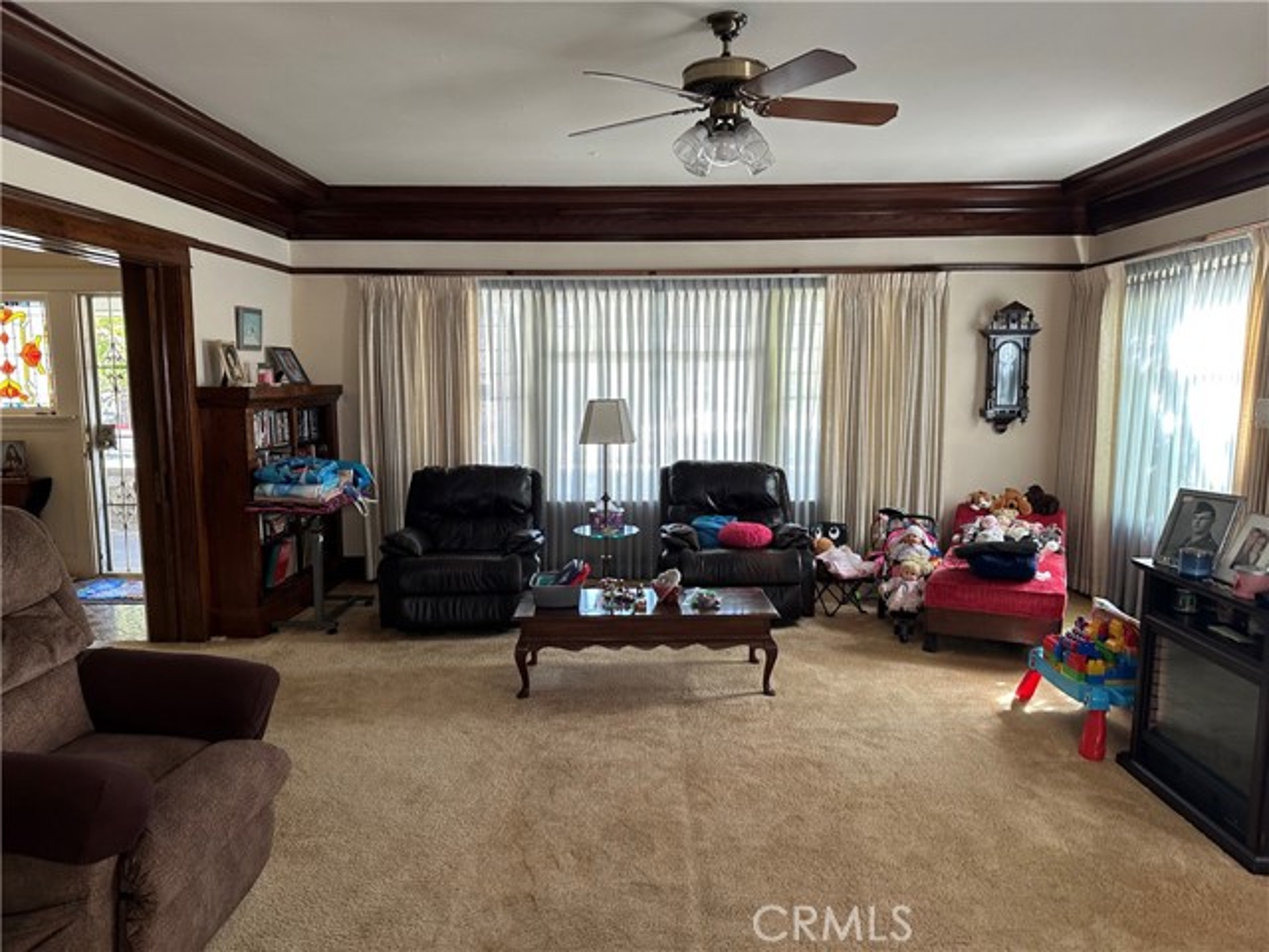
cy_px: 476
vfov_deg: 56.8
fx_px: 880
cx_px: 634
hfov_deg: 71.6
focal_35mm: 24
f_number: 1.78
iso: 200
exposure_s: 1/60
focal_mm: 6.86
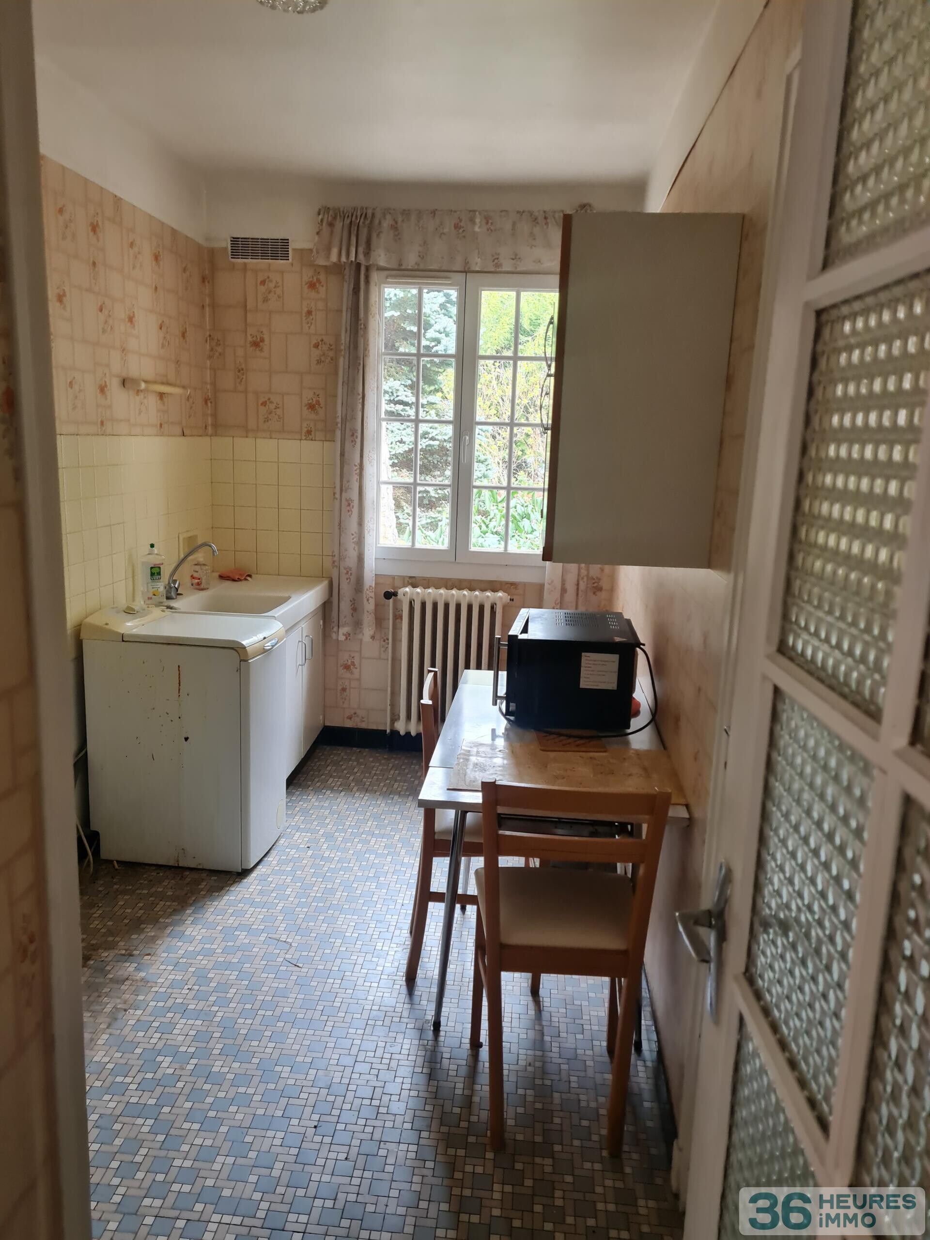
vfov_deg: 67.3
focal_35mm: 26
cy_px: 620
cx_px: 465
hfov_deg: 53.1
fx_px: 931
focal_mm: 5.4
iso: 320
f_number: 1.8
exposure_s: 1/100
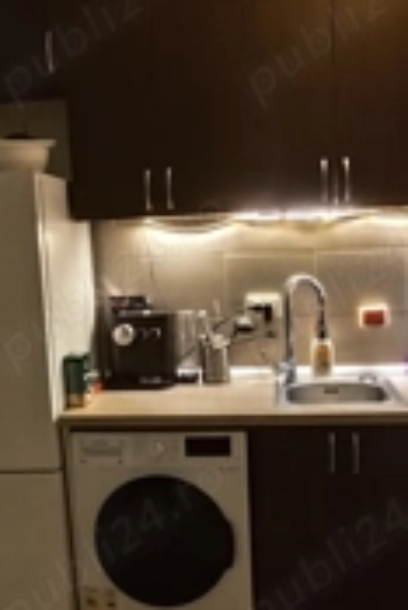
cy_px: 336
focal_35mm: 38
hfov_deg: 35.1
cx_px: 234
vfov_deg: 50.6
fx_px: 645
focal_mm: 1.65
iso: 400
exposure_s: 1/26.4
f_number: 2.2
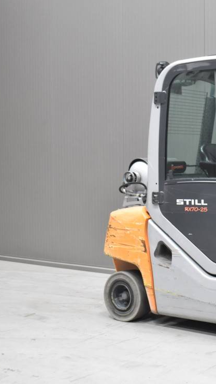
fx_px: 622
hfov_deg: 18.1
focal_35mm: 61
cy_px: 189
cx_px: 295
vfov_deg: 34.4
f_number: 5
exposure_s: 1/30
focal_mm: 24
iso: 1600
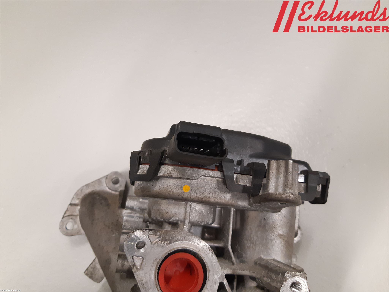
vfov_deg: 53.1
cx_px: 194
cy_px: 146
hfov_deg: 67.3
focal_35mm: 26
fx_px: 292
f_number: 1.7
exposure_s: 1/50
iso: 200
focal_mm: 3.93
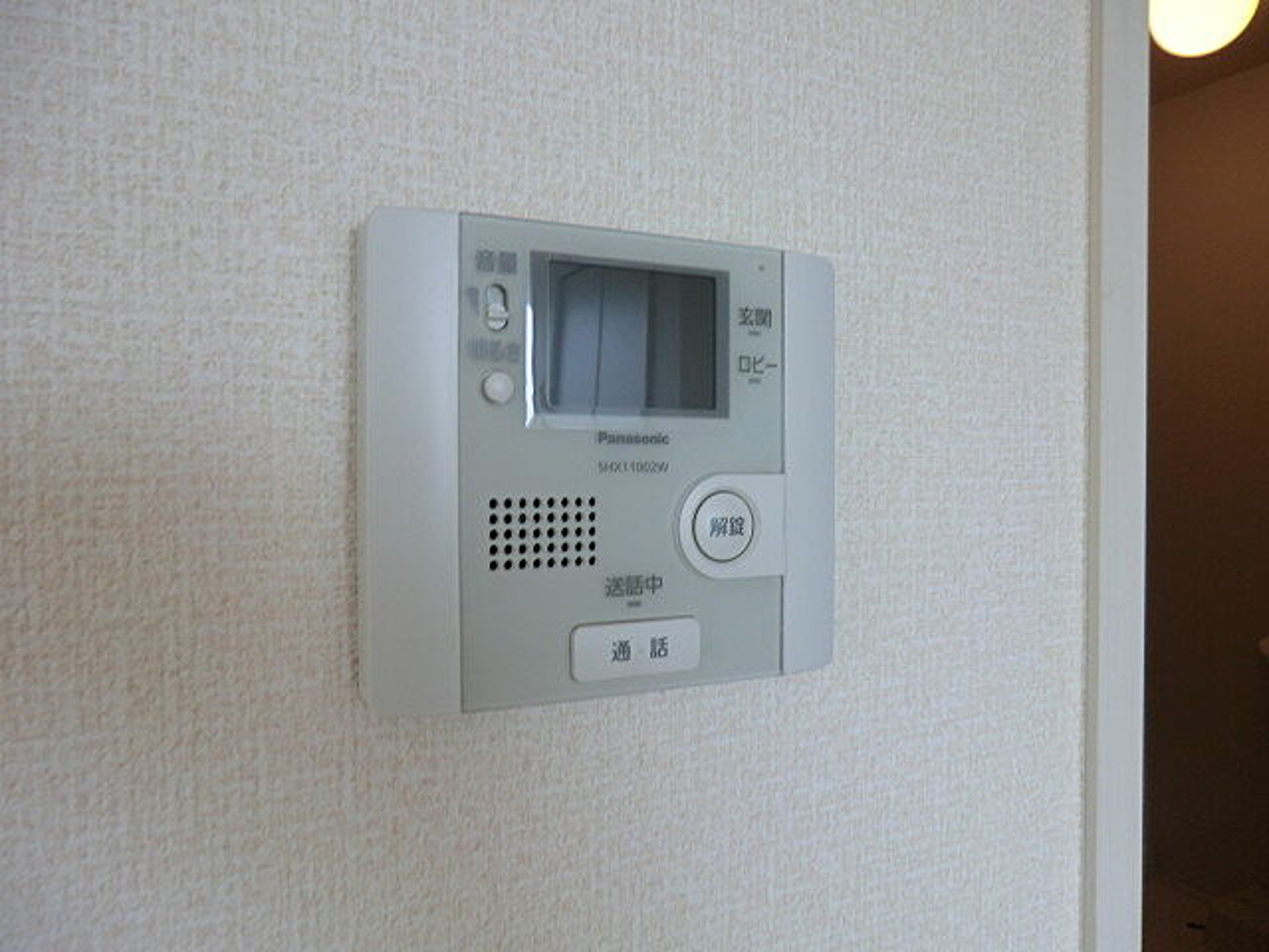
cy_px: 476
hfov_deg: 71.6
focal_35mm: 24
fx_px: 880
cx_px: 634
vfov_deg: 56.8
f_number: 3.2
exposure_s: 1/60
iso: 80
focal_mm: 4.3
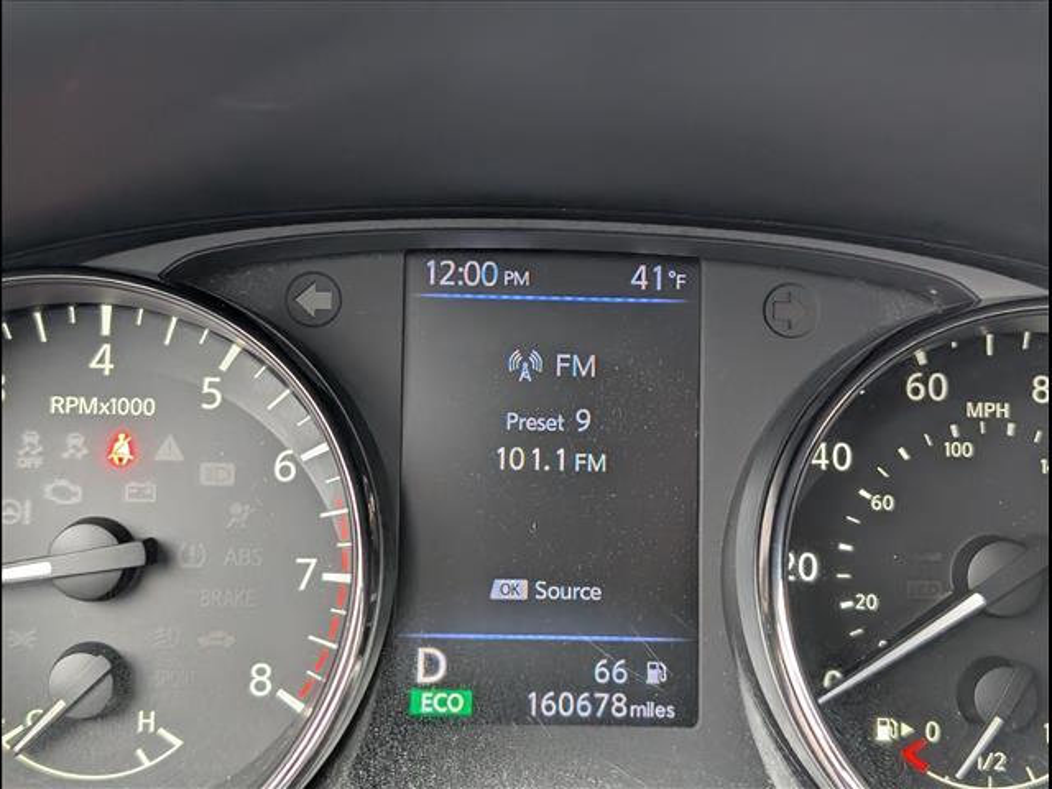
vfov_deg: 29.7
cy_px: 394
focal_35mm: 49
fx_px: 1489
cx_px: 526
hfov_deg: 38.9
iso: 497
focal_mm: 6.9
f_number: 1.68
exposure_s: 1/192
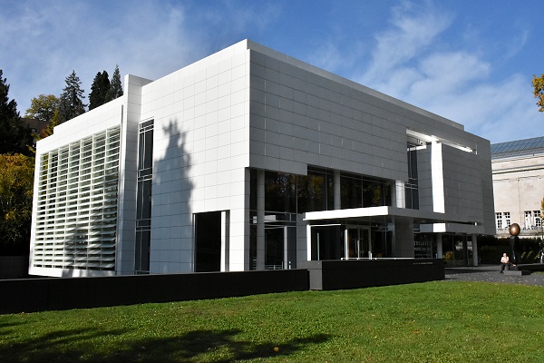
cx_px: 272
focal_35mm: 33
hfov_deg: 57.2
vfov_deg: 40.0
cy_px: 182
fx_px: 499
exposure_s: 1/8000
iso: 2200
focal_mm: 22
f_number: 13
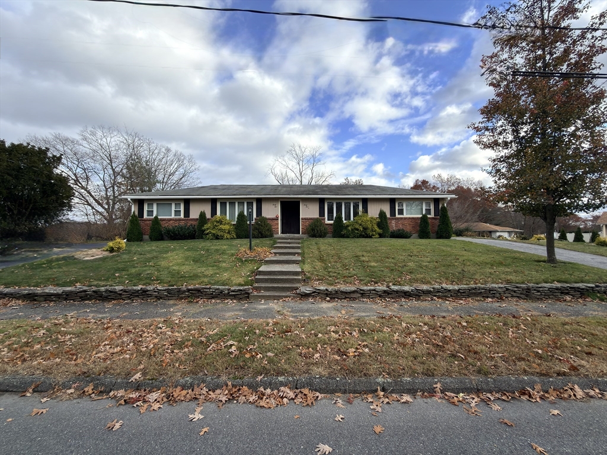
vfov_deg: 85.7
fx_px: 245
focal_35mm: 14
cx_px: 304
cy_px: 228
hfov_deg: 102.1
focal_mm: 2.22
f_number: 2.2
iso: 16
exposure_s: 1/404
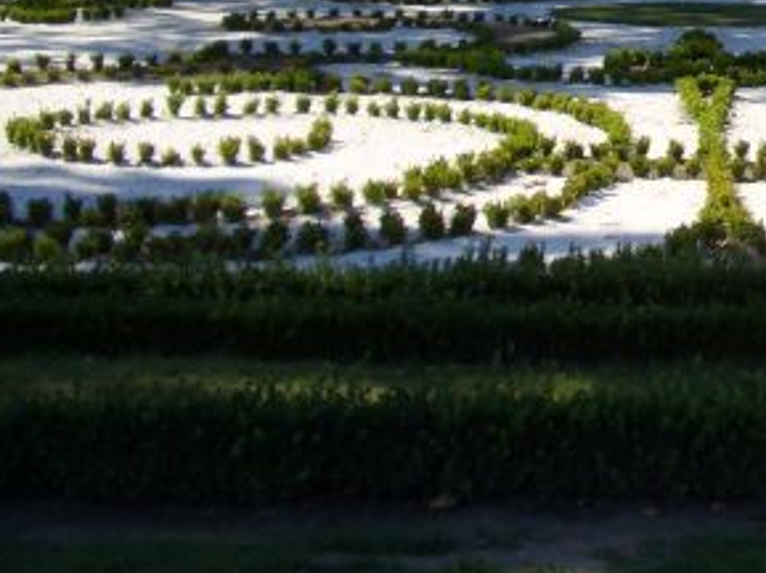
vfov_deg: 14.6
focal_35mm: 97
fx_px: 2144
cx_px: 1002
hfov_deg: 18.8
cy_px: -175
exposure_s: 1/320
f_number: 4.3
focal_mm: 5.8
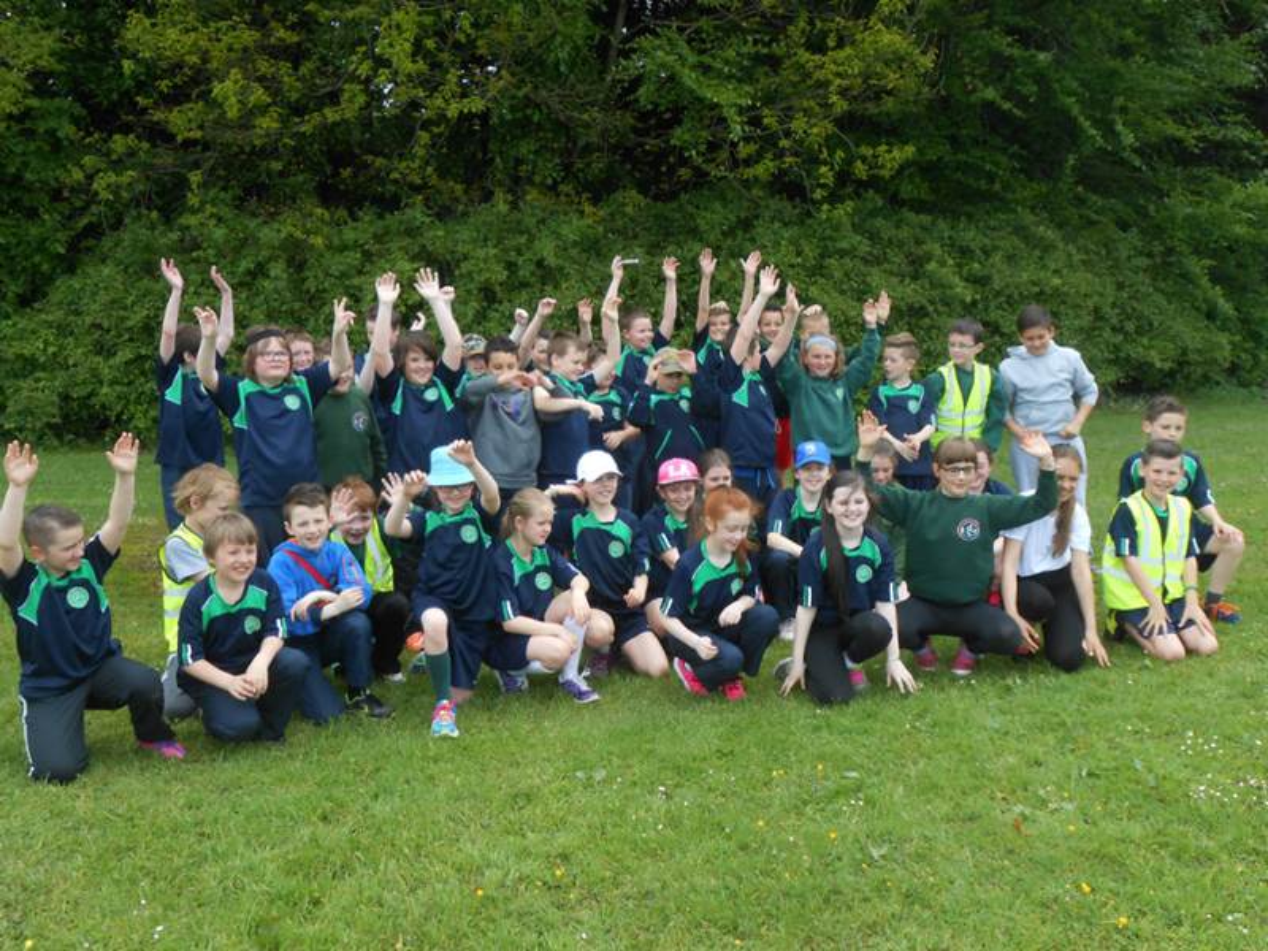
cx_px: 634
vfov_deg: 41.8
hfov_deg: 54.0
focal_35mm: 34
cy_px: 476
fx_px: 1245
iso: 80
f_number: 3.9
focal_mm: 6
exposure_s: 1/200
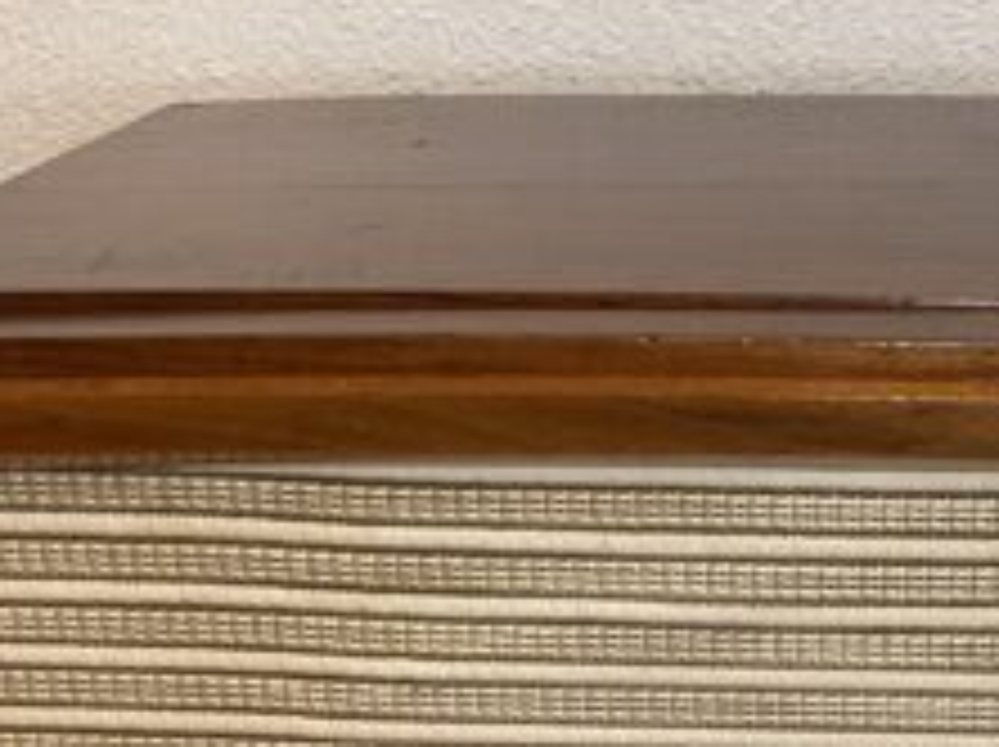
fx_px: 2595
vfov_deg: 15.6
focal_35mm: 90
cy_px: 950
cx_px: 958
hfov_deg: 21.2
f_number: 1.6
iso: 250
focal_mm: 4.2
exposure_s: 1/50
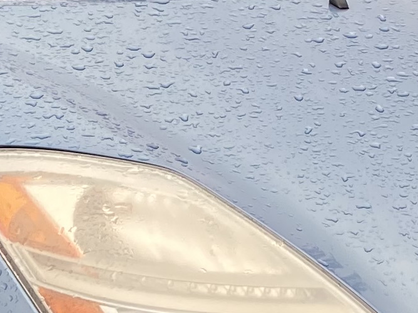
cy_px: 319
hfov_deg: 12.6
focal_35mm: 157
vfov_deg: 9.4
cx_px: 267
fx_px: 1896
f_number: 1.8
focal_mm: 4.25
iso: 32
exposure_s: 1/223
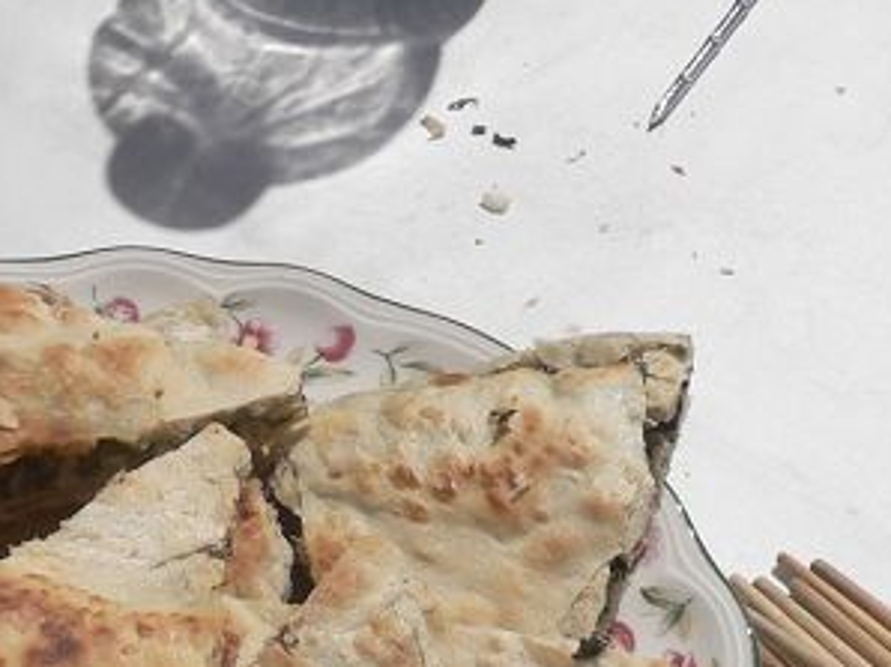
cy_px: 622
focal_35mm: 94
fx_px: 2418
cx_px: 332
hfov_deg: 20.8
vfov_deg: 15.5
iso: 64
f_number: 5.6
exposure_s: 1/800
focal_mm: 5.8
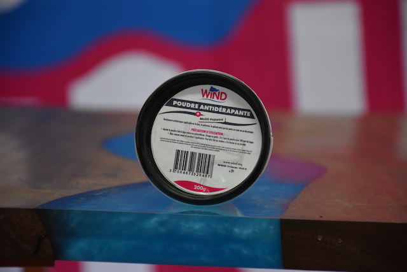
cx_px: 204
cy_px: 136
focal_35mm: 210
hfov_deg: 9.8
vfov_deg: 6.5
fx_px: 2375
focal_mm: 140
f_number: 5.6
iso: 1600
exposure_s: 1/125
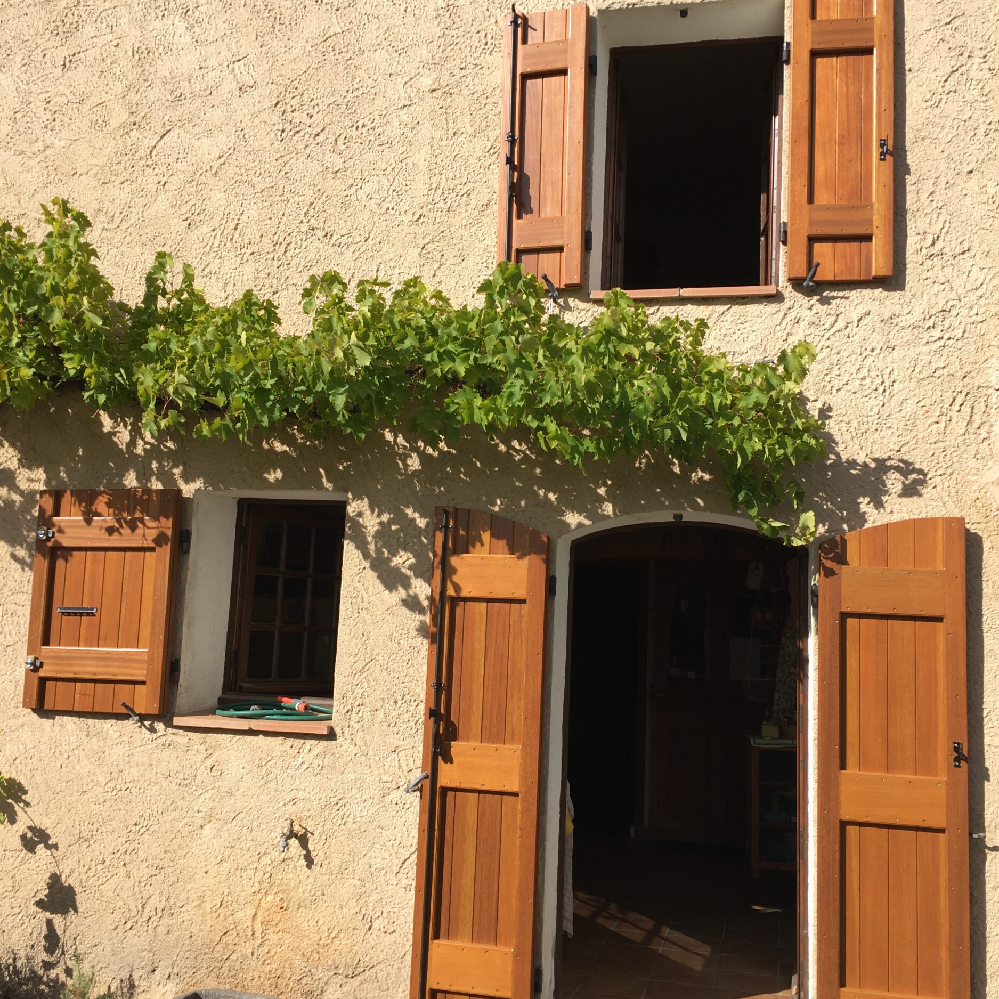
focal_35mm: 35
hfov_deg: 47.2
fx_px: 1143
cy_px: 477
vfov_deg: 47.2
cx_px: 504
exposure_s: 1/999
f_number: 2.2
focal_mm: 4.15
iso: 25
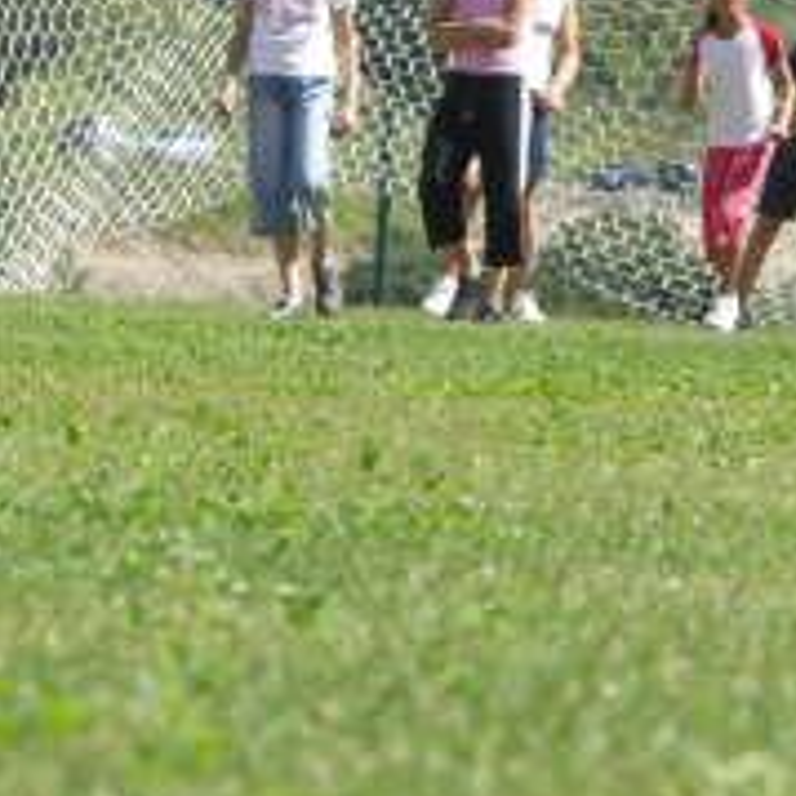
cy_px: 182
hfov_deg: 3.6
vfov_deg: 3.6
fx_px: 12774
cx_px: 409
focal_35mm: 491
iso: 80
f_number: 3.5
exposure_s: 1/500
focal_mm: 50.1
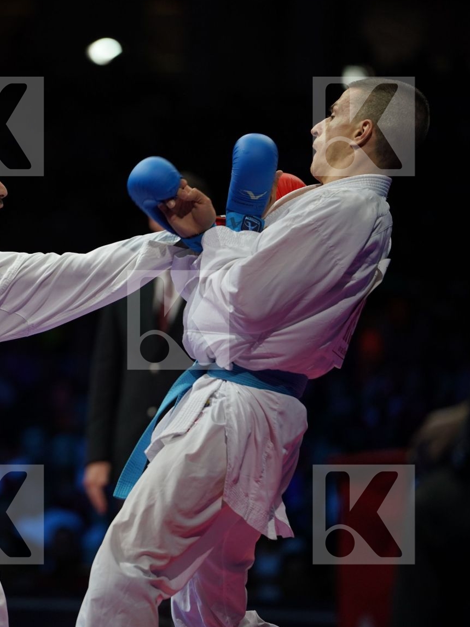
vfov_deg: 6.8
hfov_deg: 5.1
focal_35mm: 293
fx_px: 5306
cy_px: 320
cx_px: -7
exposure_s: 1/1000
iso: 800
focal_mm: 194
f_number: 2.8
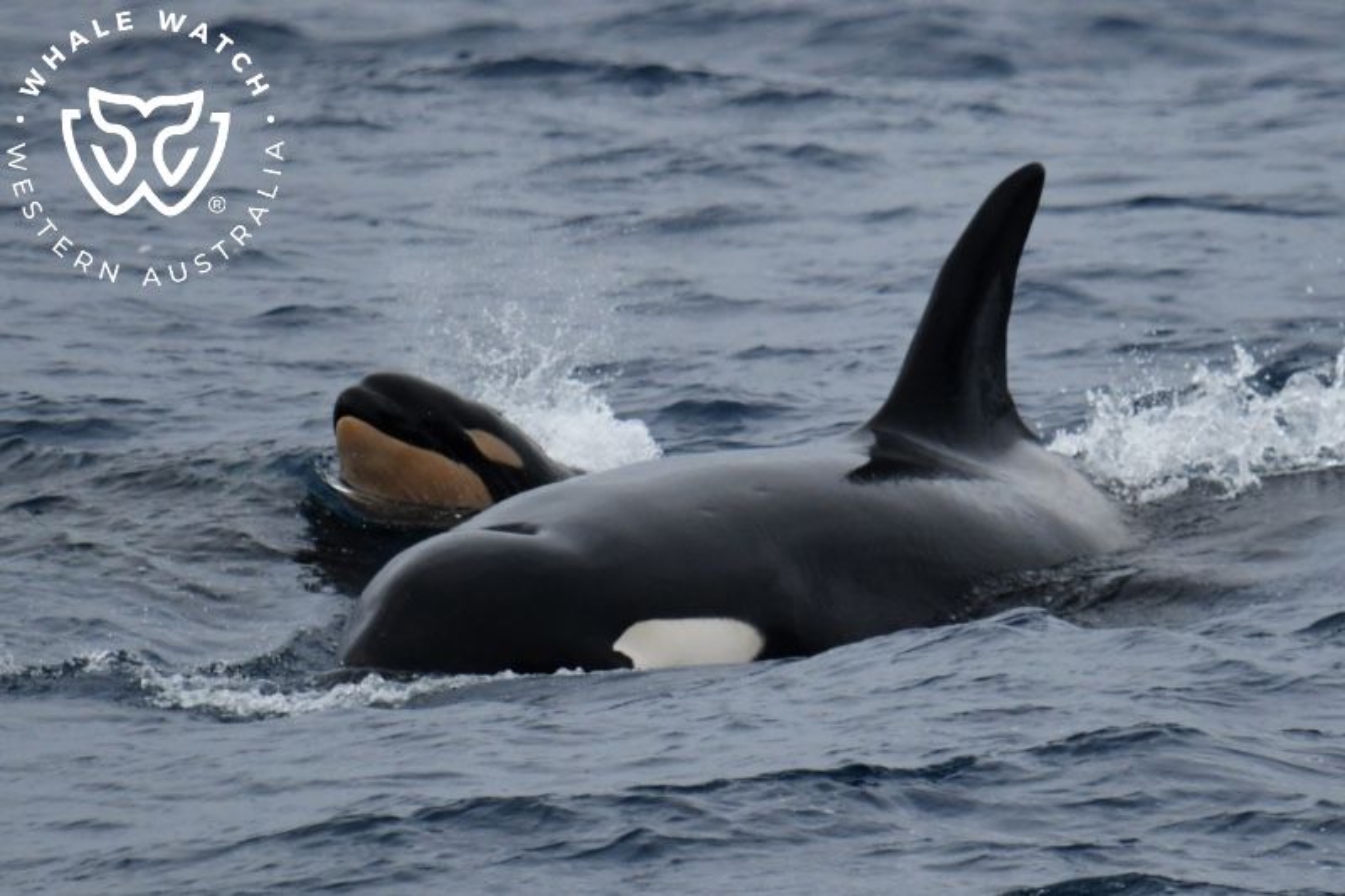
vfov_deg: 2.3
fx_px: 22411
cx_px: 672
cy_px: 448
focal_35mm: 600
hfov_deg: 3.4
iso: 1250
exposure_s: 1/8000
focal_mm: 600
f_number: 6.3
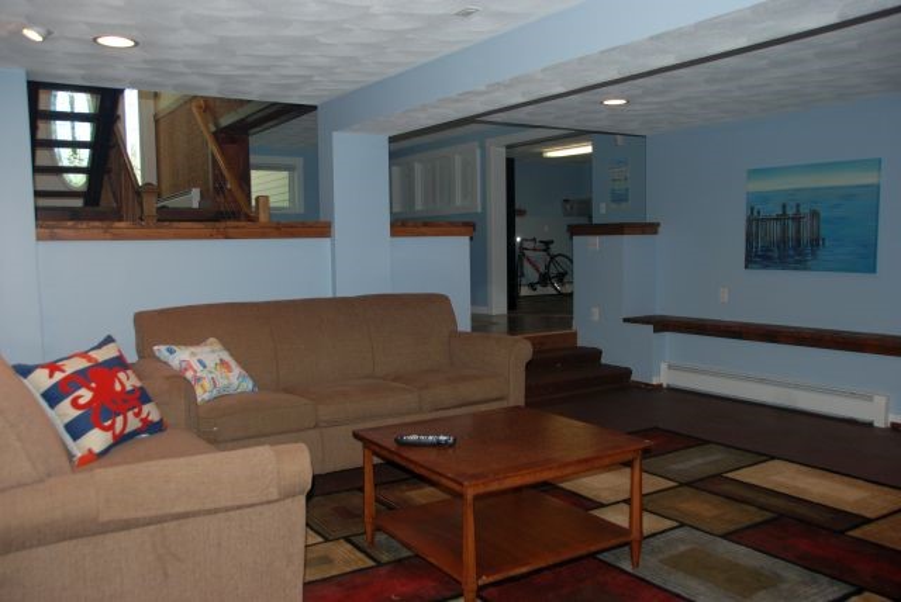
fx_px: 751
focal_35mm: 30
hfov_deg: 61.9
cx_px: 450
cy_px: 301
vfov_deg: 43.7
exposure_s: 1/60
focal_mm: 20
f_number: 3.8
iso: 250
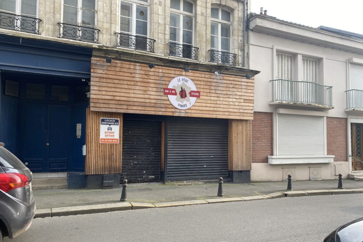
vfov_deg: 46.3
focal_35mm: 28
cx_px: 178
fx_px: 282
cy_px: 134
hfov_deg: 65.5
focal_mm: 4.25
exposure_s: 1/346
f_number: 1.8
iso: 32
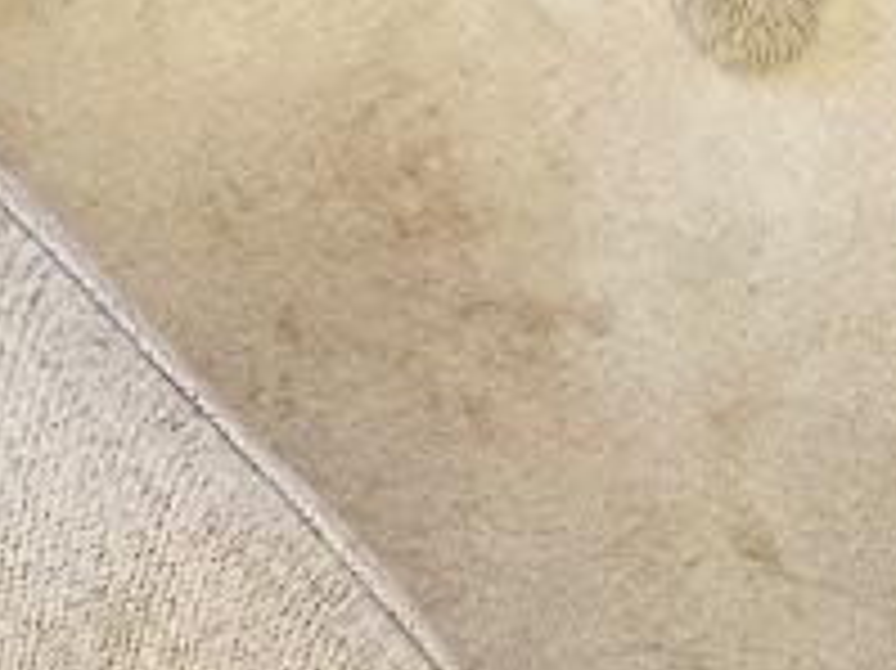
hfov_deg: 29.0
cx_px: 387
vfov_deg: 16.7
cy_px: -657
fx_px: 1733
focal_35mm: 67
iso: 125
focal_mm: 1.57
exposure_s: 1/50
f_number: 1.8
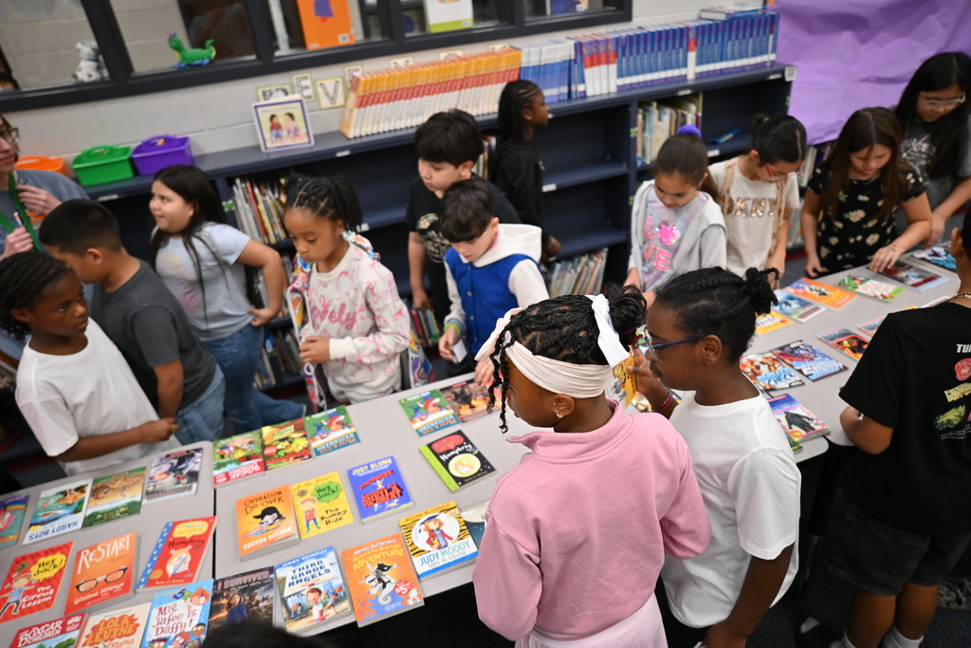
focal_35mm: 22
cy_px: 324
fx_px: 607
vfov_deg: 56.2
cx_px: 486
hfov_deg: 77.3
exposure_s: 1/125
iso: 320
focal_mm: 15
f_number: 1.7
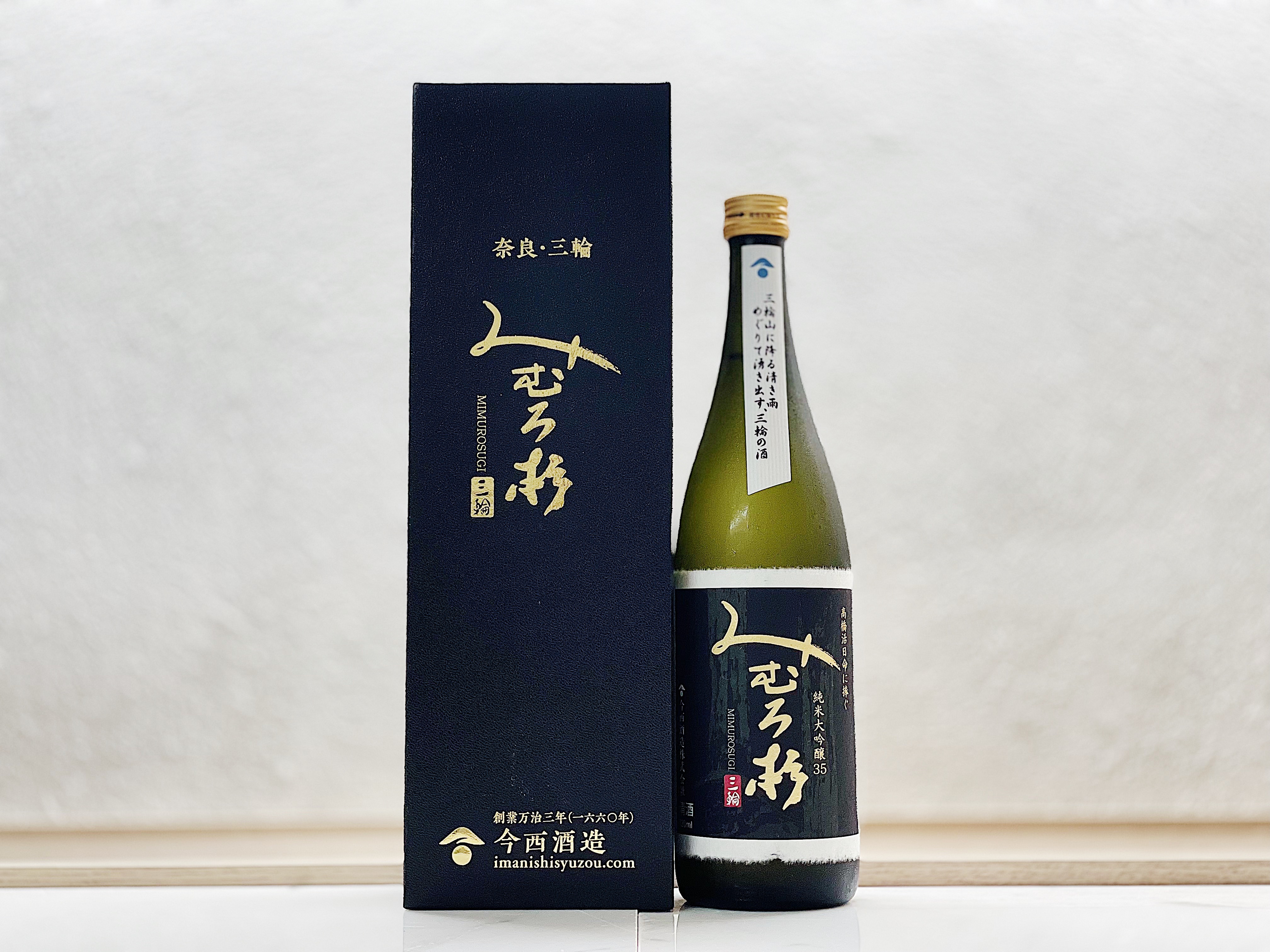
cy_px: 476
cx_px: 635
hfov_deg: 36.8
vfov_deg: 28.0
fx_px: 1908
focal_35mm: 52
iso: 80
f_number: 2
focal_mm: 6
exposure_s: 1/100
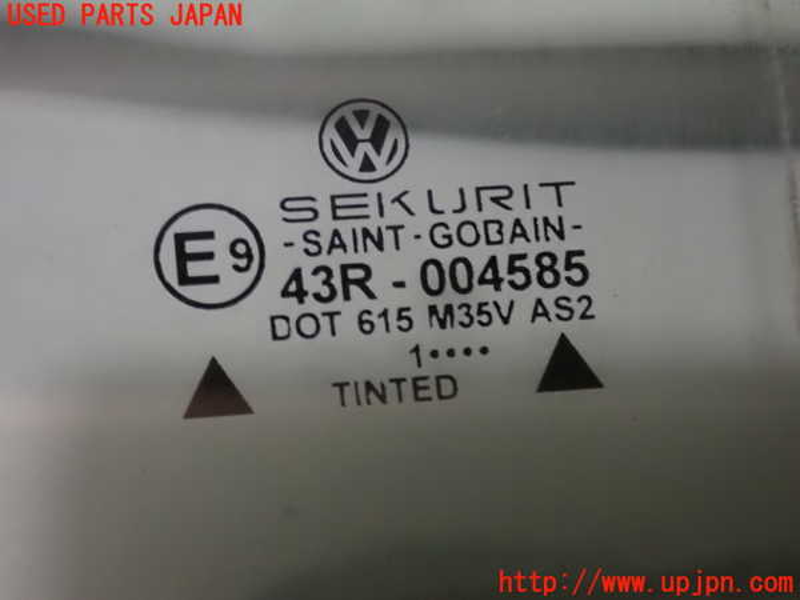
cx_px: 400
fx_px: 1895
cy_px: 300
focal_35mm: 82
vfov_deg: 18.0
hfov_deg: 23.8
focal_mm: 14.62
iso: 1600
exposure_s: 1/15
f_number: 4.3
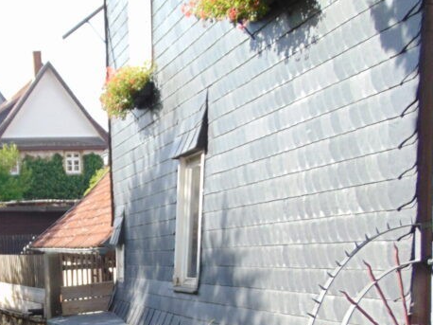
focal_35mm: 59
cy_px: 336
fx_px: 738
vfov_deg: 23.6
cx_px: -2
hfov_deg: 30.4
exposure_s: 1/320
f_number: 3
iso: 80
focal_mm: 4.5
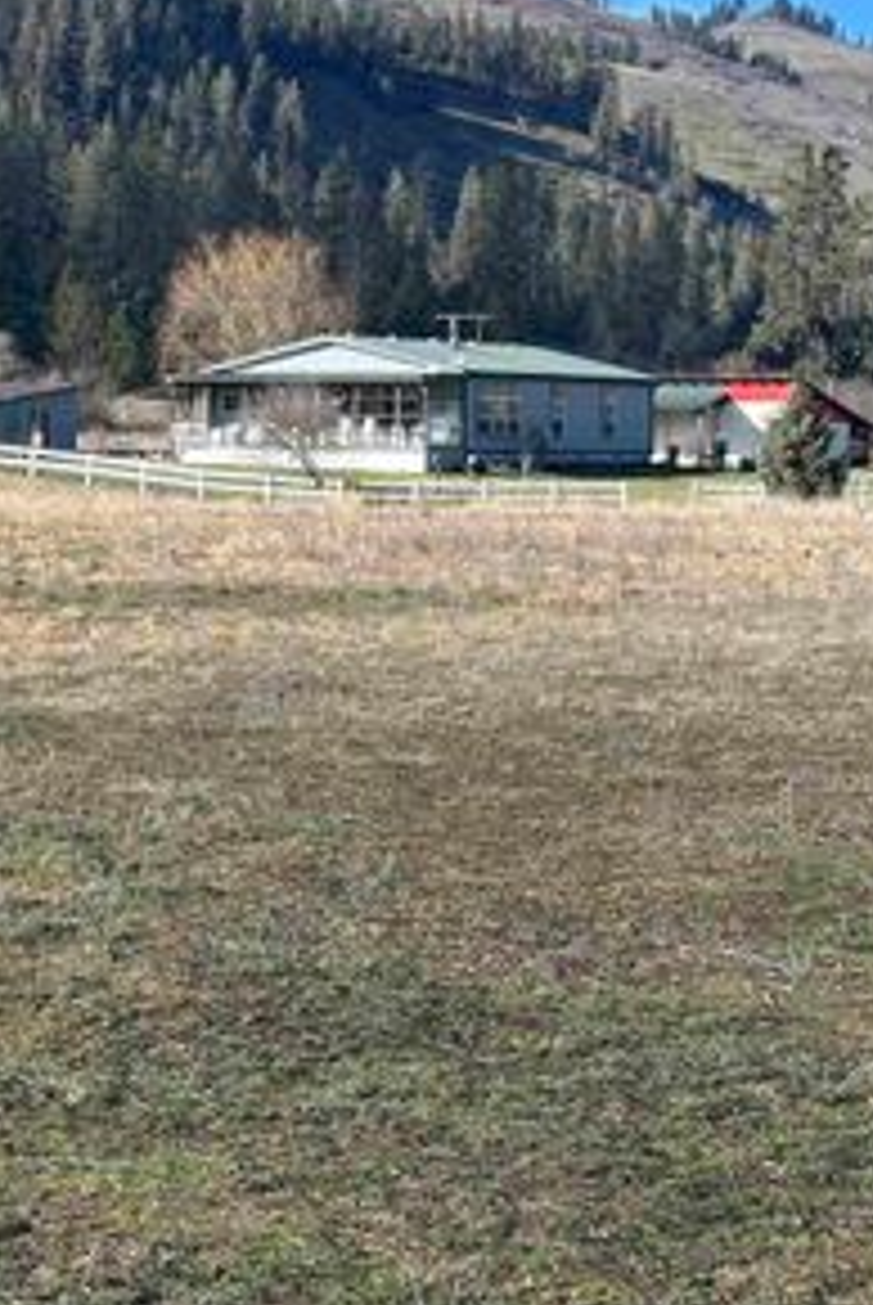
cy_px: 578
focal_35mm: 86
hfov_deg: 15.9
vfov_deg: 23.6
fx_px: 3121
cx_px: 328
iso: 64
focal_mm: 6.86
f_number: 1.78
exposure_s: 1/1497
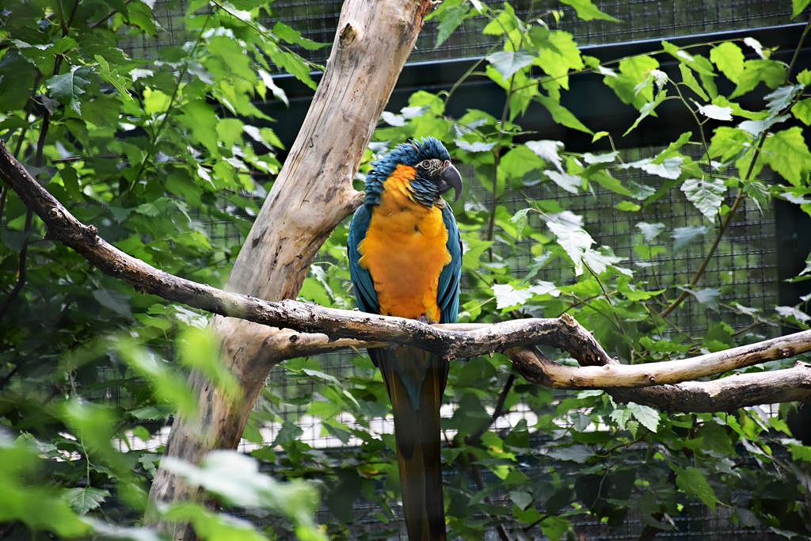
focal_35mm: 210
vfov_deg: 6.5
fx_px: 4731
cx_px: 406
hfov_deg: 9.8
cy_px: 270
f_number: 5.6
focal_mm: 140
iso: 800
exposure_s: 1/160
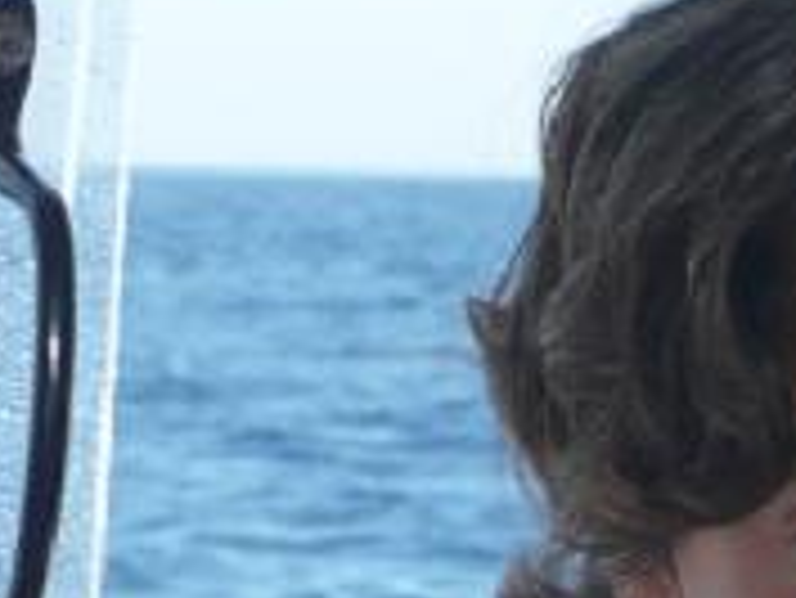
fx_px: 8468
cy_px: 717
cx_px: 1351
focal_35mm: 368
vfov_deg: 4.0
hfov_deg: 5.3
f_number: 4.7
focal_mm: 16.9
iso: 100
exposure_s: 1/200
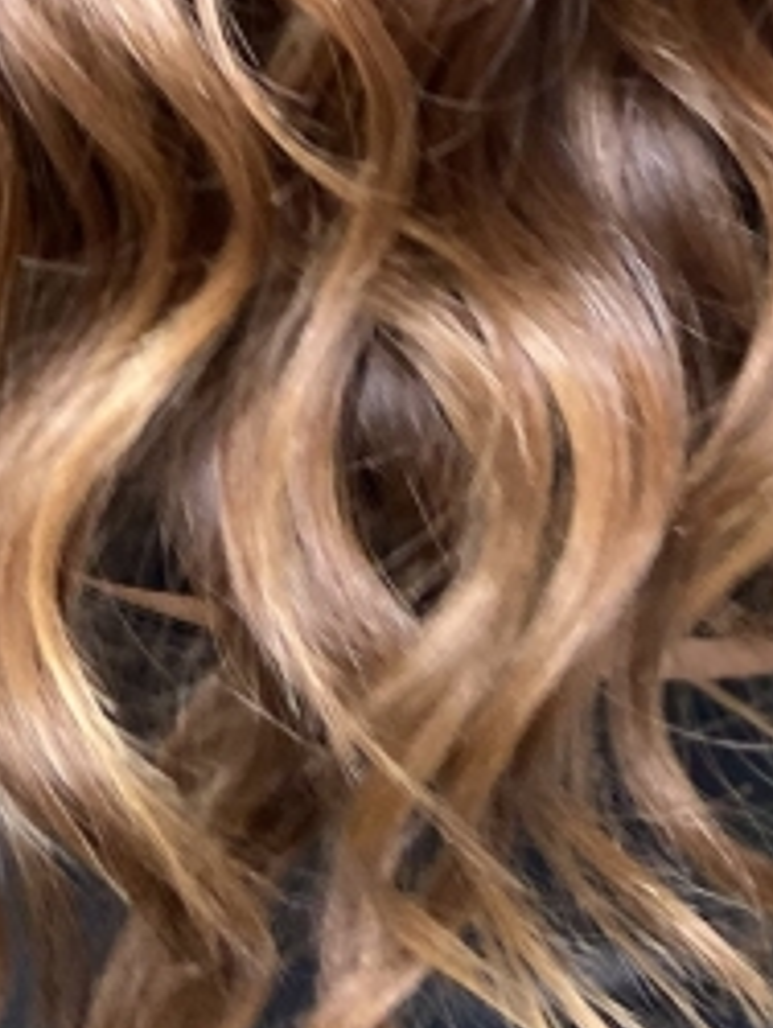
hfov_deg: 15.3
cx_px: 345
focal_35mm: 97
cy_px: -792
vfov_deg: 16.9
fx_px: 2883
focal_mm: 4.25
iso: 200
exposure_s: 1/50
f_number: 1.8
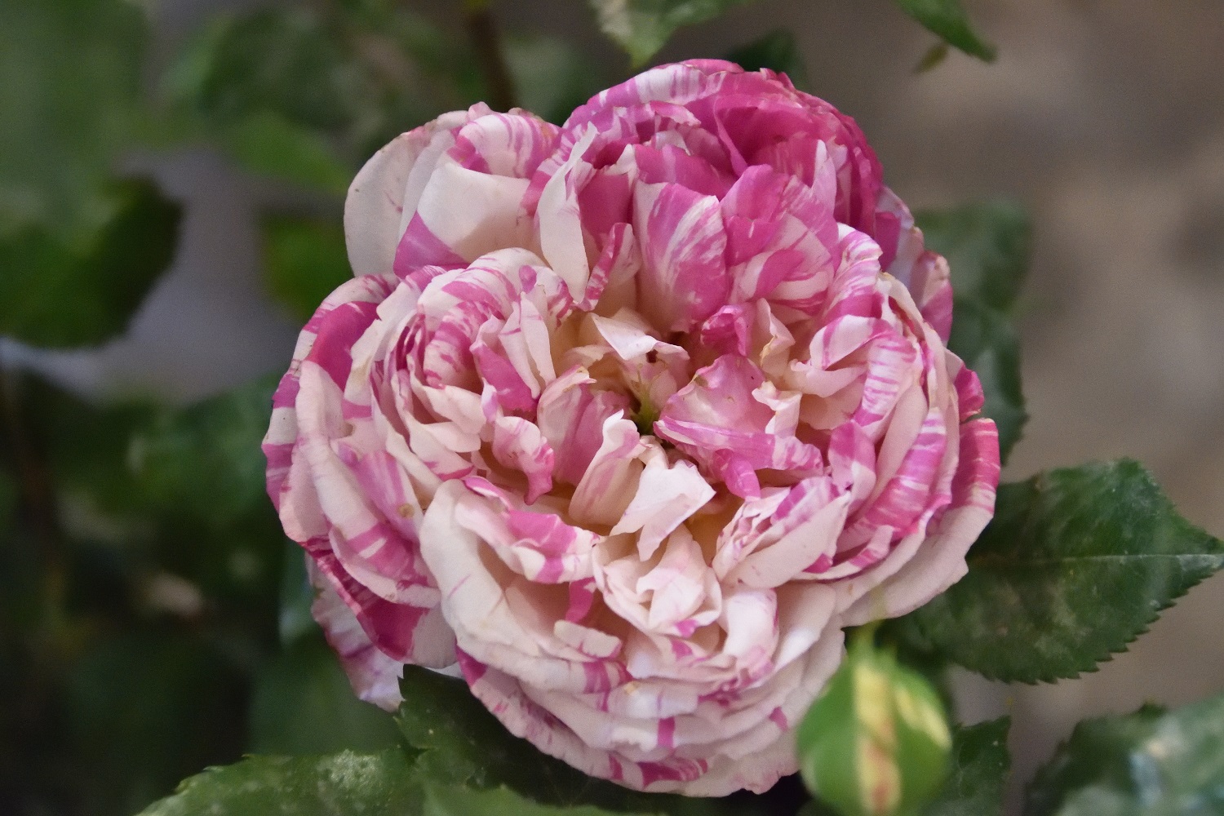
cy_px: 408
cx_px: 612
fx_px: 4386
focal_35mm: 129
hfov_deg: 15.9
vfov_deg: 10.6
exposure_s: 1/500
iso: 12800
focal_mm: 86
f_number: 5.6
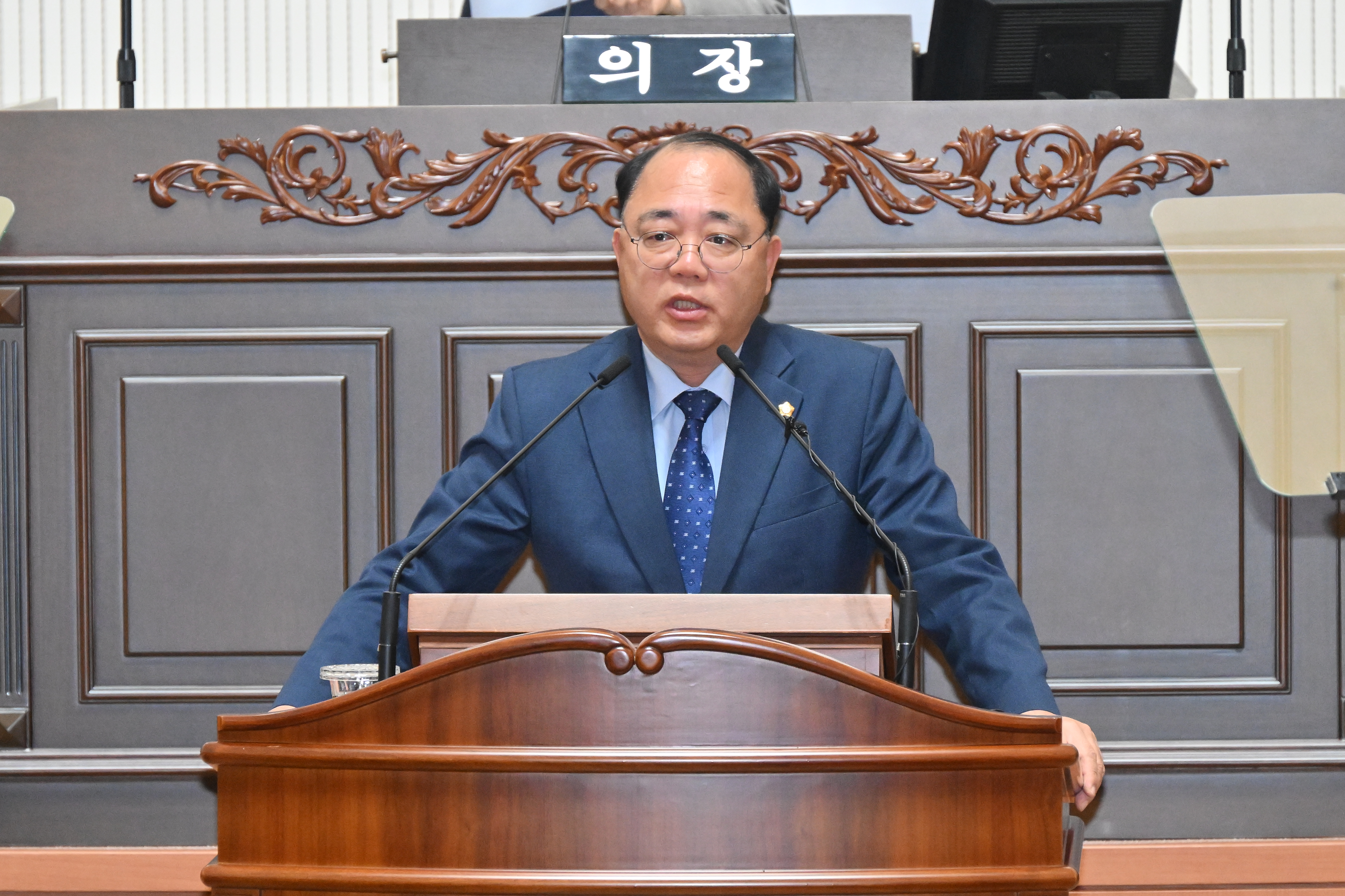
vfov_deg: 5.0
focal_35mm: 277
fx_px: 10346
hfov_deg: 7.4
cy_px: 448
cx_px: 672
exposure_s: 1/250
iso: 5000
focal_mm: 185
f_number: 6.3
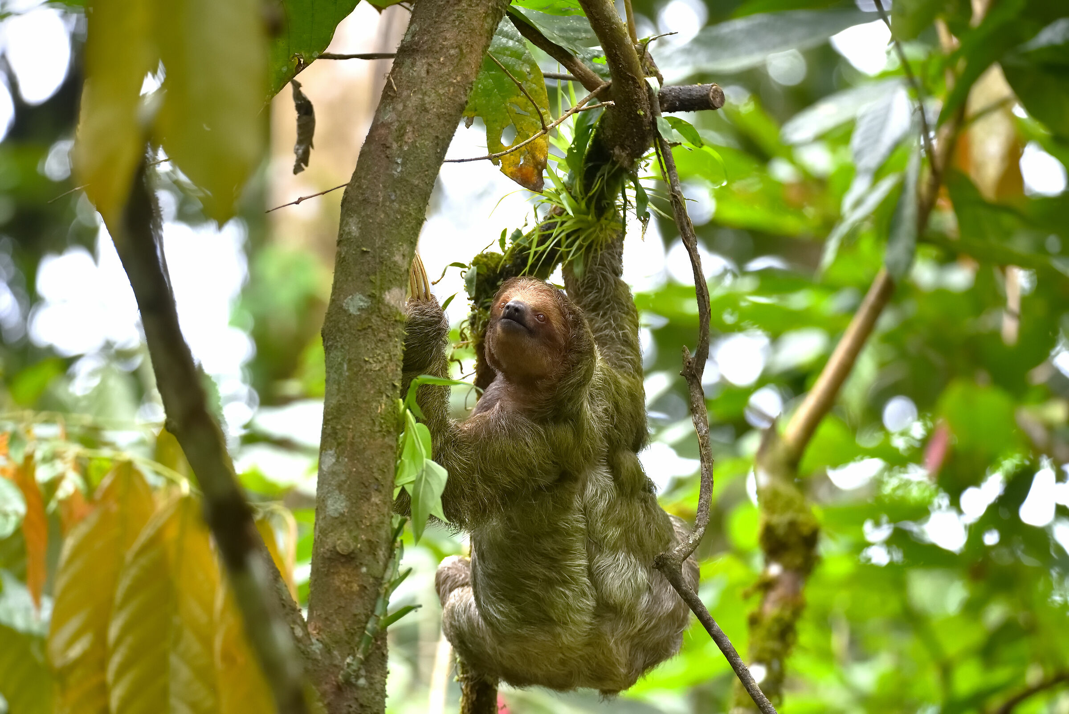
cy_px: 357
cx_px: 534
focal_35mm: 300
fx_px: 8911
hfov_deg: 6.9
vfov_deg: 4.6
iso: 1600
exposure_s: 1/500
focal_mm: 300
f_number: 5.6
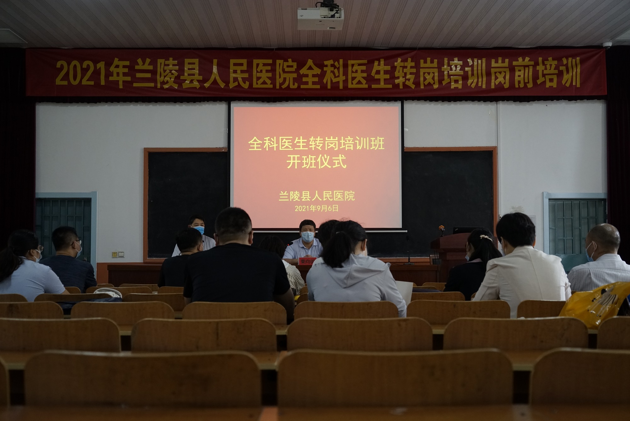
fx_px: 683
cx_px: 315
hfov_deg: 49.5
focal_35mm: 39
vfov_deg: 34.2
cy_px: 210
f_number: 4
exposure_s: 1/160
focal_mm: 39
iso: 2000
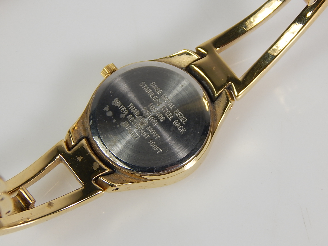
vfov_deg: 8.2
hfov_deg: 10.9
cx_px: 164
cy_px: 123
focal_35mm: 182
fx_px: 1725
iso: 125
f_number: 5.3
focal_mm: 32.8
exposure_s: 1/30
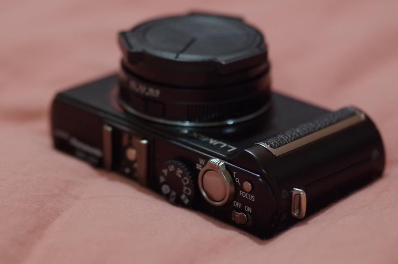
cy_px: 132
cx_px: 199
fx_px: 1737
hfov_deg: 13.1
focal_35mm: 158
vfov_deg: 8.7
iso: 3200
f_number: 3.5
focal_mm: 105
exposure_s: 1/20
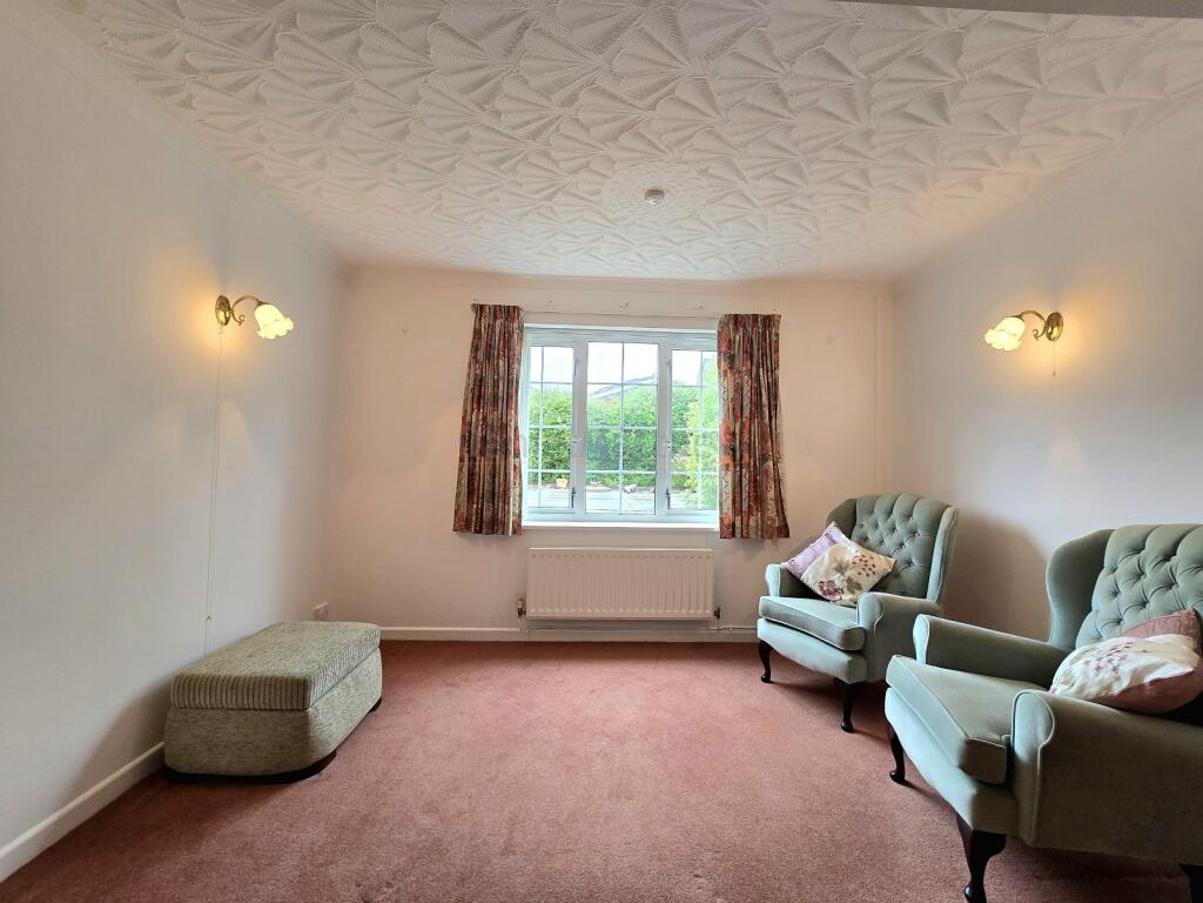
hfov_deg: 106.2
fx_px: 452
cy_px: 452
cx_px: 602
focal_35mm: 13
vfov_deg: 89.9
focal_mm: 2.2
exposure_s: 1/50
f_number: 2.2
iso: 80
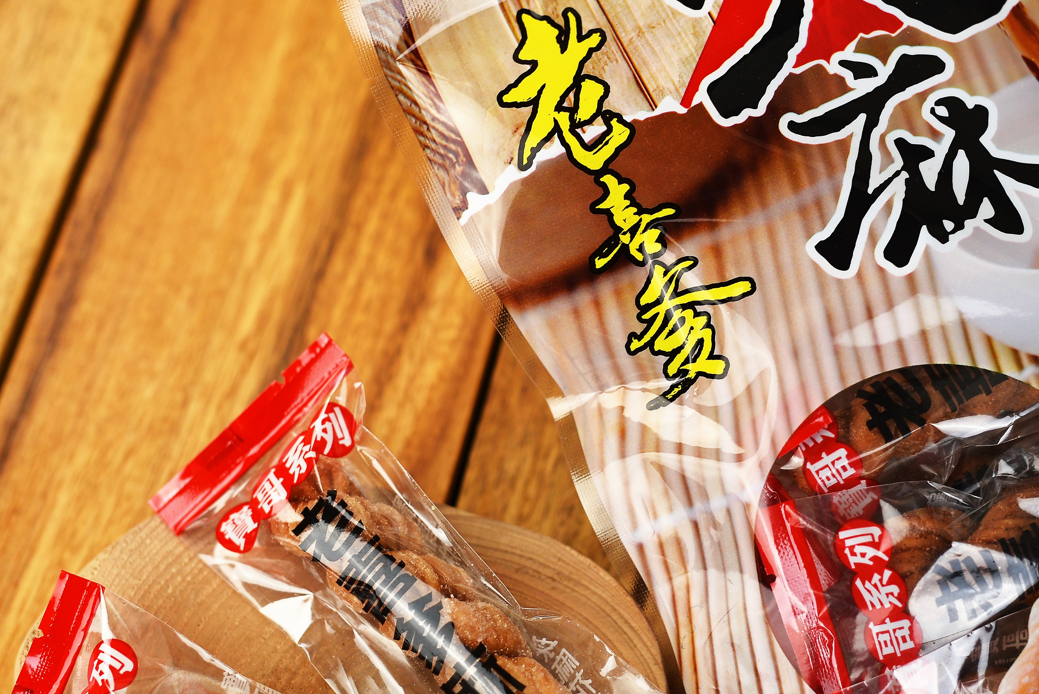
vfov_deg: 16.3
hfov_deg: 24.1
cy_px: 406
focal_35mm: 84
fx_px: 2425
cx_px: 646
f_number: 2.8
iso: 200
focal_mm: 50
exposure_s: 1/100
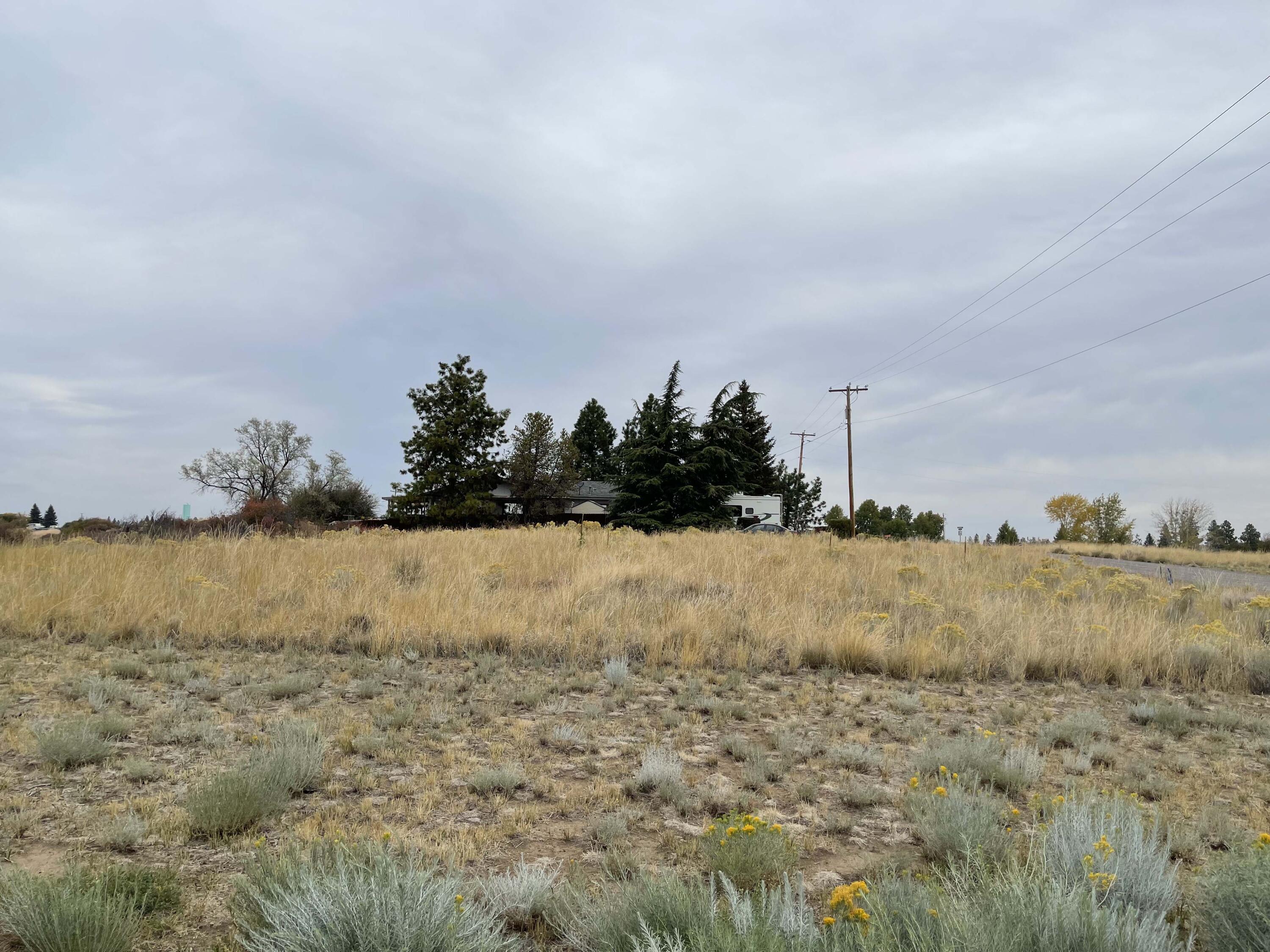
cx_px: 635
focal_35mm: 26
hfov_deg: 67.3
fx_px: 954
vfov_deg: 53.1
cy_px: 476
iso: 32
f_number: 1.6
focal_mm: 5.1
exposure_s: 1/4348
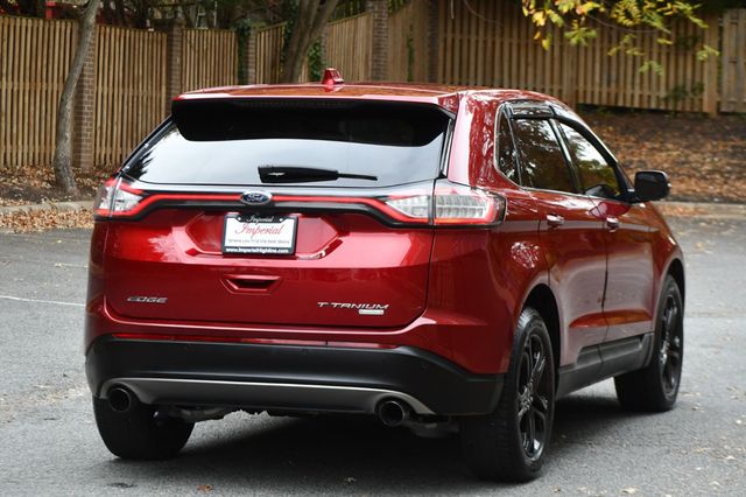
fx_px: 2423
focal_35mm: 117
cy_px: 248
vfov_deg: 11.7
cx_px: 373
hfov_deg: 17.5
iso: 400
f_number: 5.6
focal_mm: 78
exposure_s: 1/250
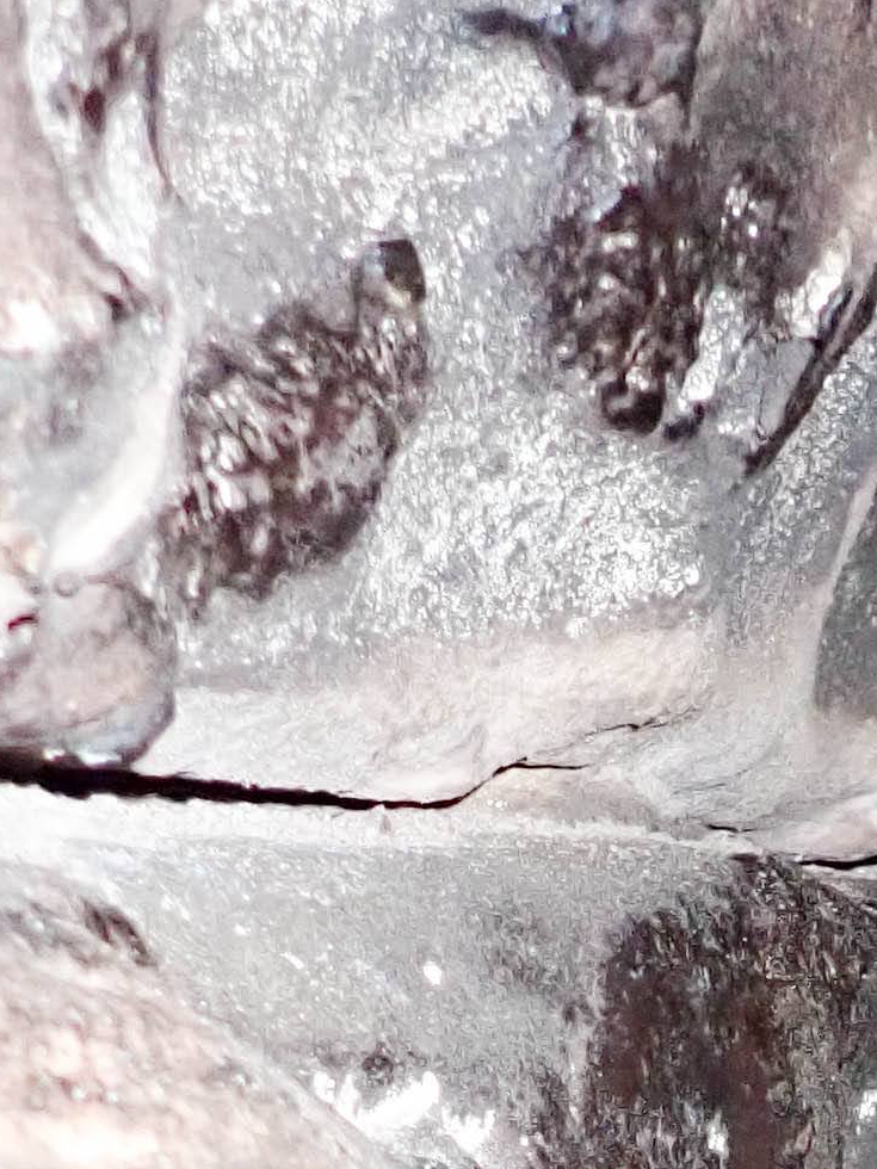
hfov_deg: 13.7
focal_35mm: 102
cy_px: 1582
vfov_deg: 17.8
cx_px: 1296
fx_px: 3446
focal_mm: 4.5
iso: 800
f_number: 5.6
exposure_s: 1/30
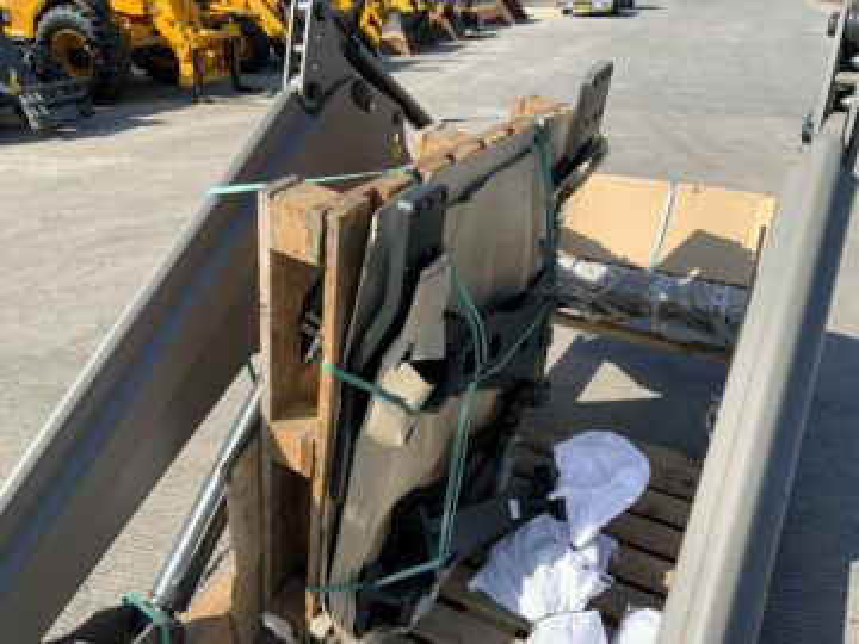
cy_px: 322
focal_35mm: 29
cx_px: 430
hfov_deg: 61.7
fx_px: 720
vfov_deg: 48.2
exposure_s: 1/1098
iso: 16
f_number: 1.8
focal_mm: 3
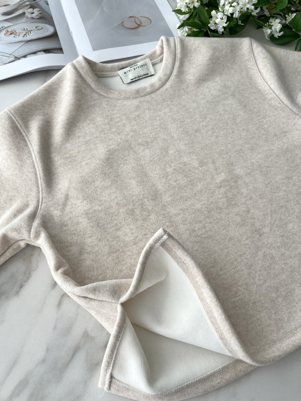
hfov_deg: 53.1
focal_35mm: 26
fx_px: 301
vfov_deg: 67.3
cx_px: 150
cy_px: 200
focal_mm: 5.1
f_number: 1.6
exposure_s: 1/400
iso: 50
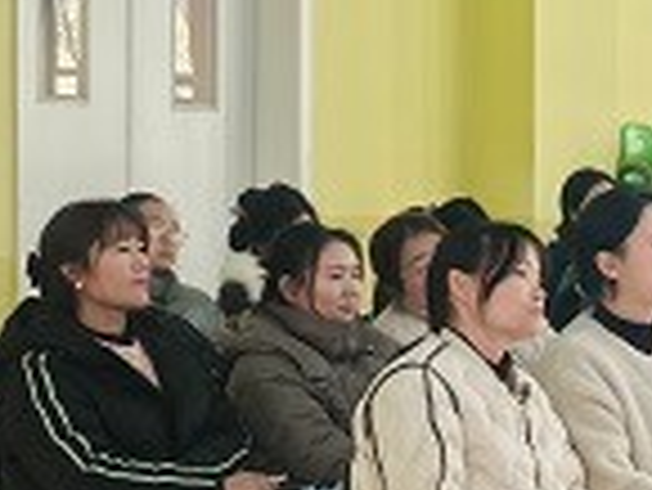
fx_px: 2187
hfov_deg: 16.1
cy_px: 279
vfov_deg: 12.8
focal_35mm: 116
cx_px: 845
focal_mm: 5.75
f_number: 4
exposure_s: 1/100
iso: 250
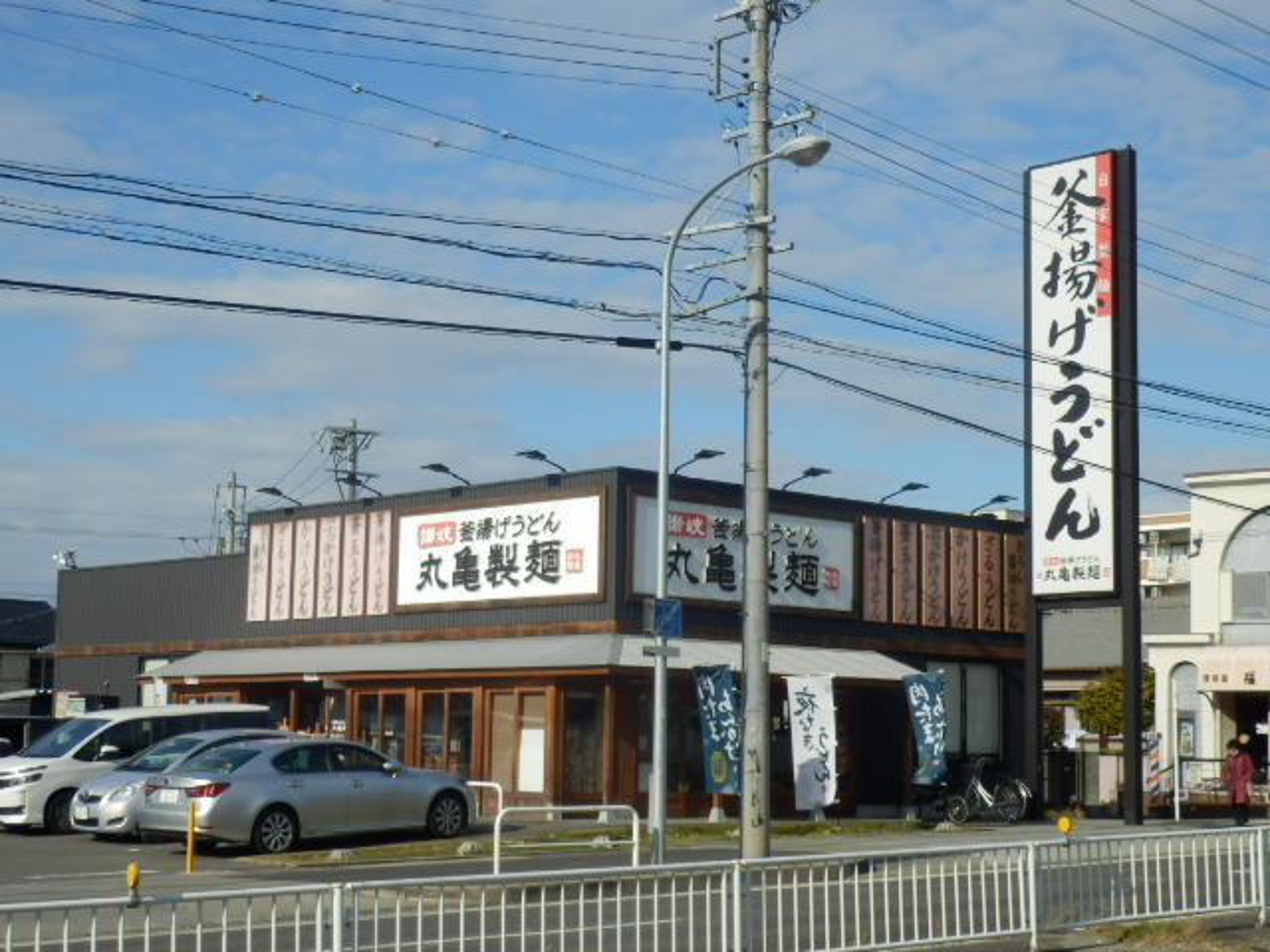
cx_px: 635
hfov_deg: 28.2
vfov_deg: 21.3
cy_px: 476
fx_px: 2531
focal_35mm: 69
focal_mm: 12.3
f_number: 4.8
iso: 80
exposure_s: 1/800
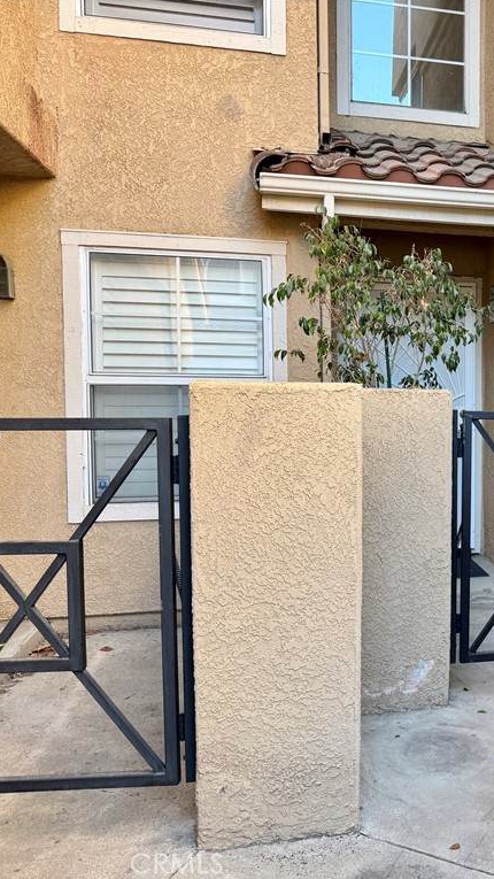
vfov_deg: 56.6
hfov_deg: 30.9
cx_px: 510
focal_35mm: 35
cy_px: 439
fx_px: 815
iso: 80
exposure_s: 1/121
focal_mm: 6.76
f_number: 1.78
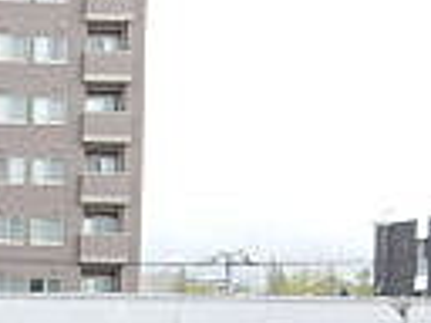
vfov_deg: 12.0
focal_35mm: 120
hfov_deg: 14.7
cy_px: 407
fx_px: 1494
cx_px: -300
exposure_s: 1/500
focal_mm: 4.3
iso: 125
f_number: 2.8
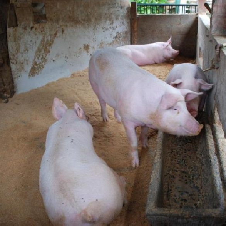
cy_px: 115
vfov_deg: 42.8
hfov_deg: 42.6
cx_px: 136
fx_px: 288
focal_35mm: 39
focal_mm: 20
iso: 200
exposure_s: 1/50
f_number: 3.8
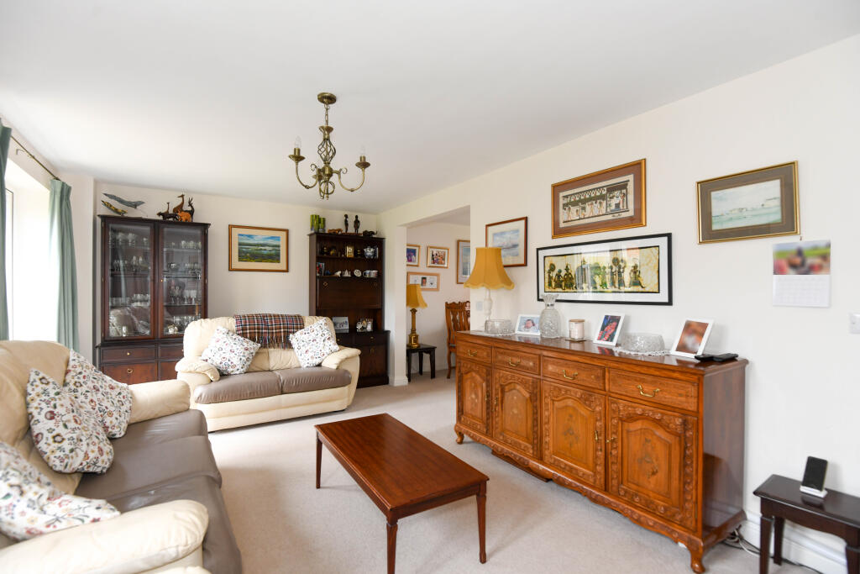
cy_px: 287
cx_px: 430
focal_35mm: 16
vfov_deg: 73.8
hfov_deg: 96.7
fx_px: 382
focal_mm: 16
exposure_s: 1/80
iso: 800
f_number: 6.3
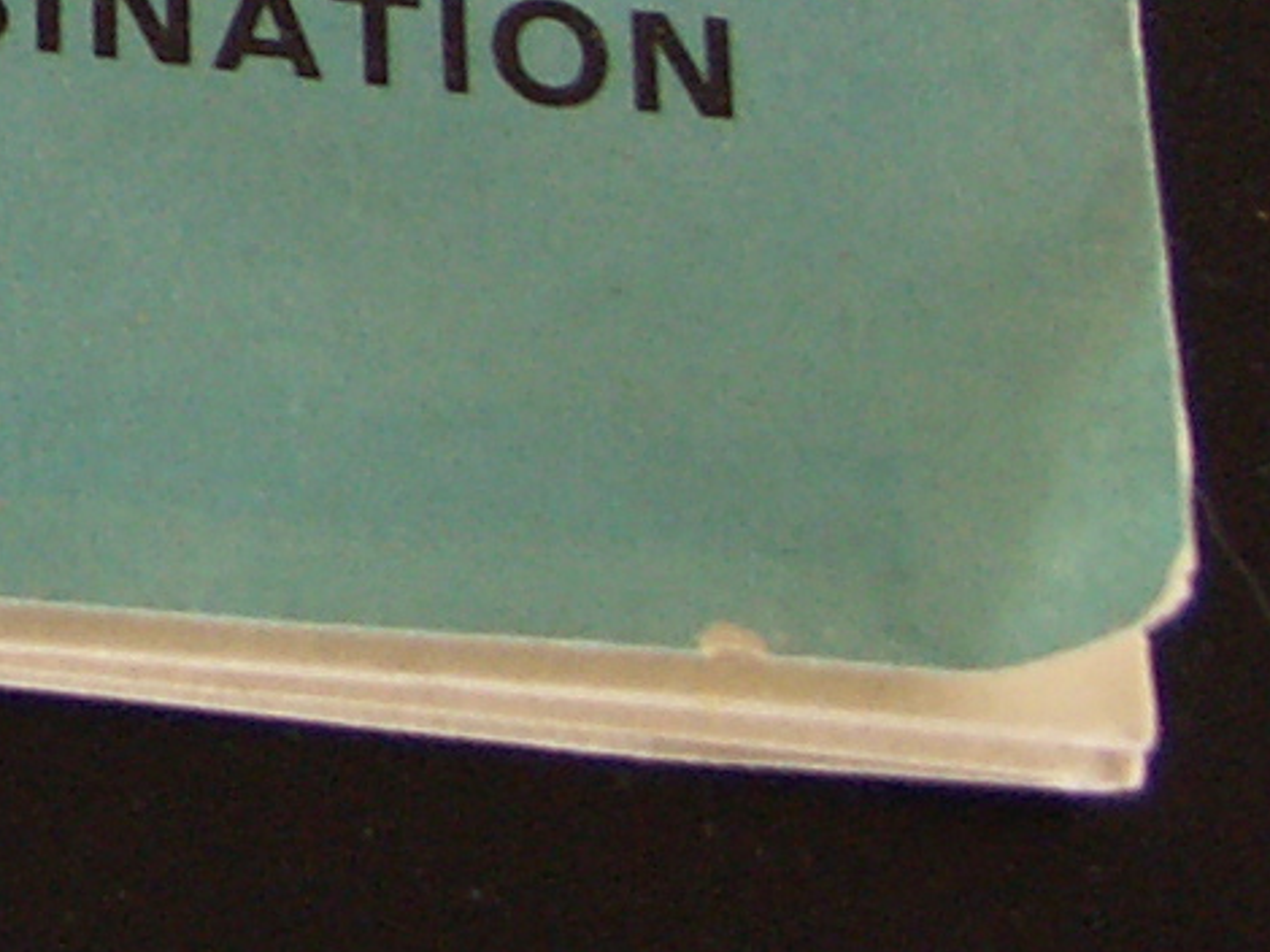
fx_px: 7994
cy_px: -798
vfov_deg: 6.6
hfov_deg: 8.5
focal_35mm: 218
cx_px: -1475
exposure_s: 1/25
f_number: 2.8
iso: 100
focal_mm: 10.41
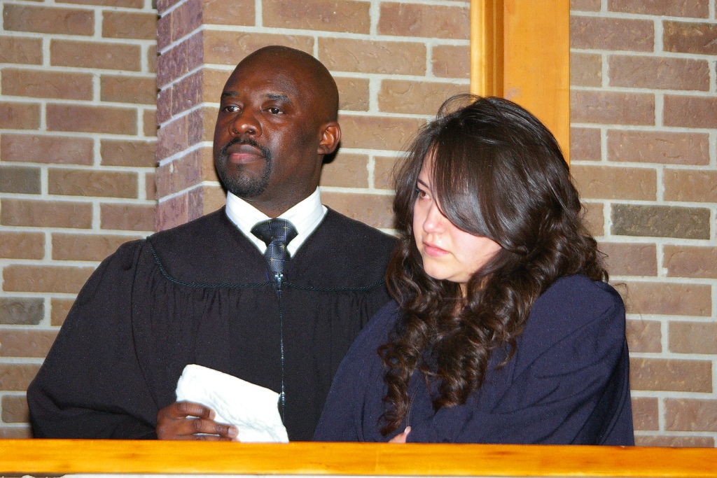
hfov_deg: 15.2
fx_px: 2689
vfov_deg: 10.2
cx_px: 358
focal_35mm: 135
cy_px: 239
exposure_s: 1/90
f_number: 5.6
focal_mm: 90
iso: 800
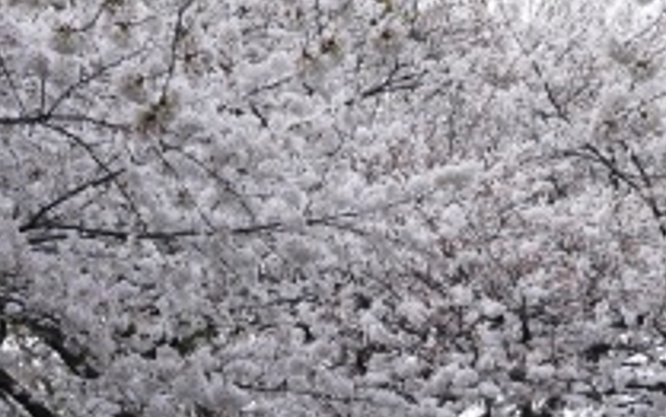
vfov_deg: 11.8
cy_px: 468
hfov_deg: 18.9
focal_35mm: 109
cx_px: 535
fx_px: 1980
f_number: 6.3
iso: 160
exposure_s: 1/125
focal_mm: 24
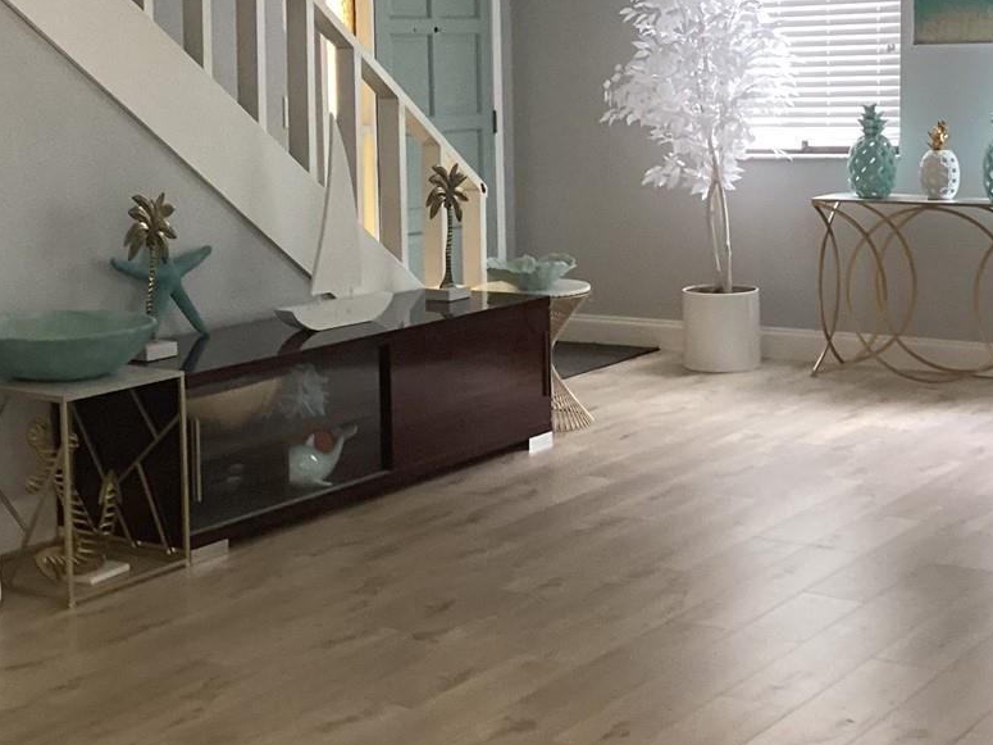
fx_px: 1836
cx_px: 405
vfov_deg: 22.8
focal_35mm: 64
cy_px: 239
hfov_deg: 30.2
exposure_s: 1/60
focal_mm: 3.3
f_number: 2.4
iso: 400
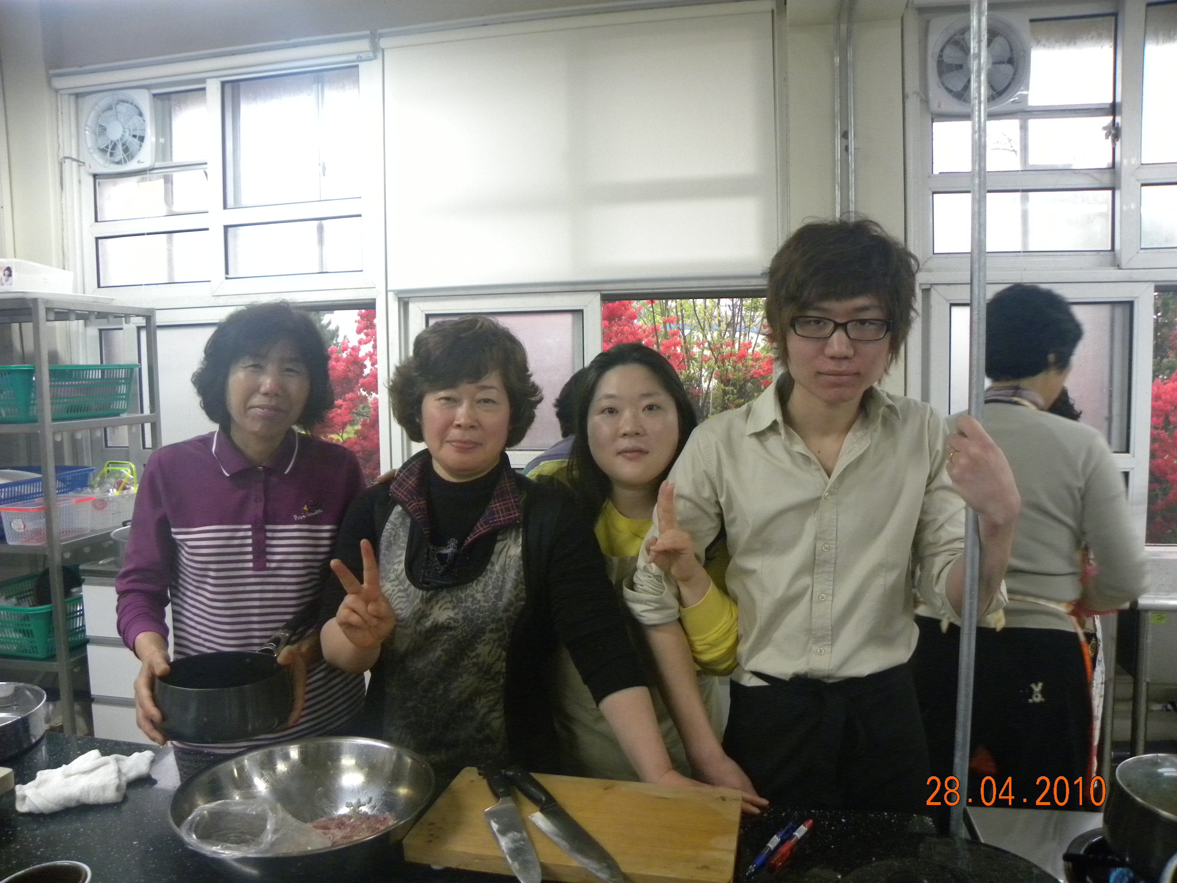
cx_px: 588
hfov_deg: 67.3
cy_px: 442
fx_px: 884
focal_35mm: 26
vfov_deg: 53.1
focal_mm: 4.6
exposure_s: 1/66.5
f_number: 2.8
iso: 400
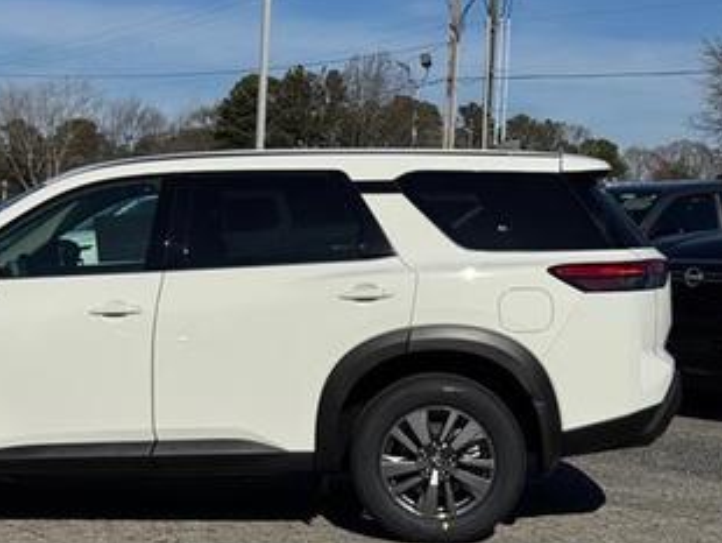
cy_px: 352
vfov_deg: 18.9
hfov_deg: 24.6
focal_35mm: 78
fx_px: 1628
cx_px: 149
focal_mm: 6.76
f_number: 1.78
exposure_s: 1/15385
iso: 64
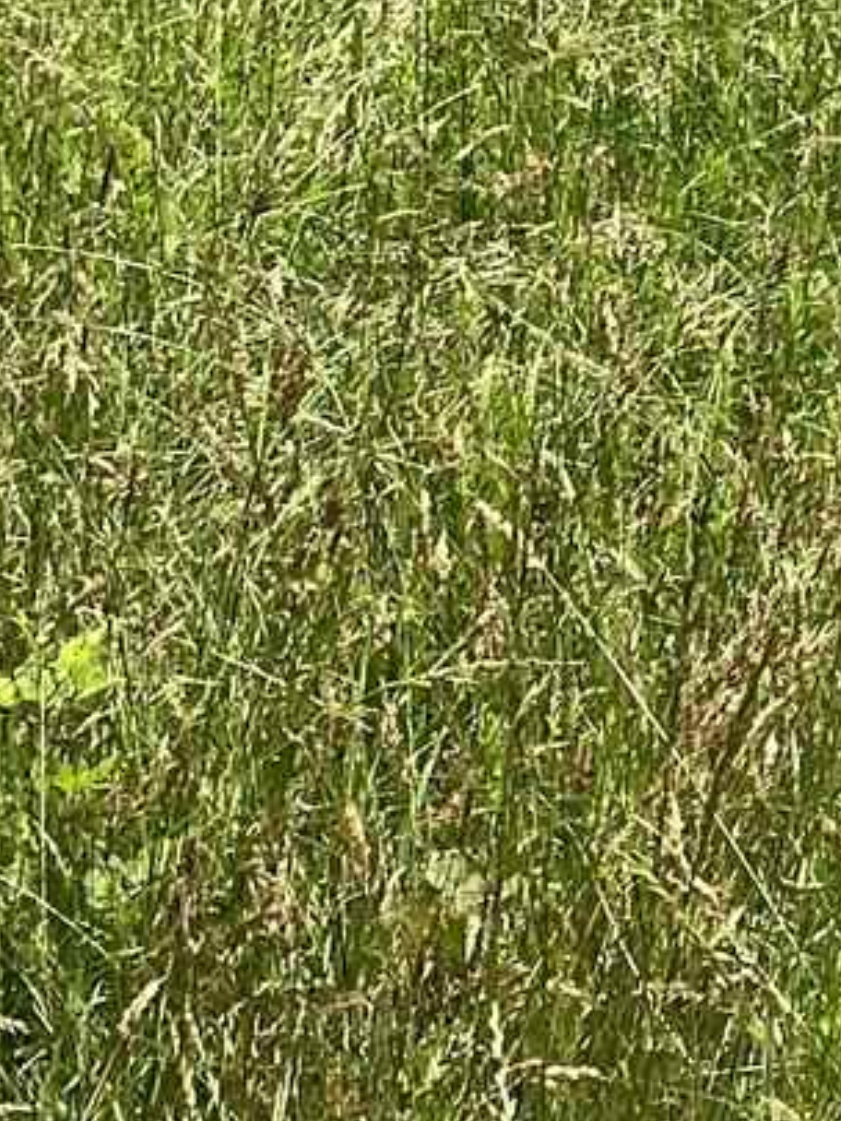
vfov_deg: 12.7
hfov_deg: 8.7
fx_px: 4792
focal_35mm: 148
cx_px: 2274
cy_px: -493
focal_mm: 4.25
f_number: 1.8
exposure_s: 1/2890
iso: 32
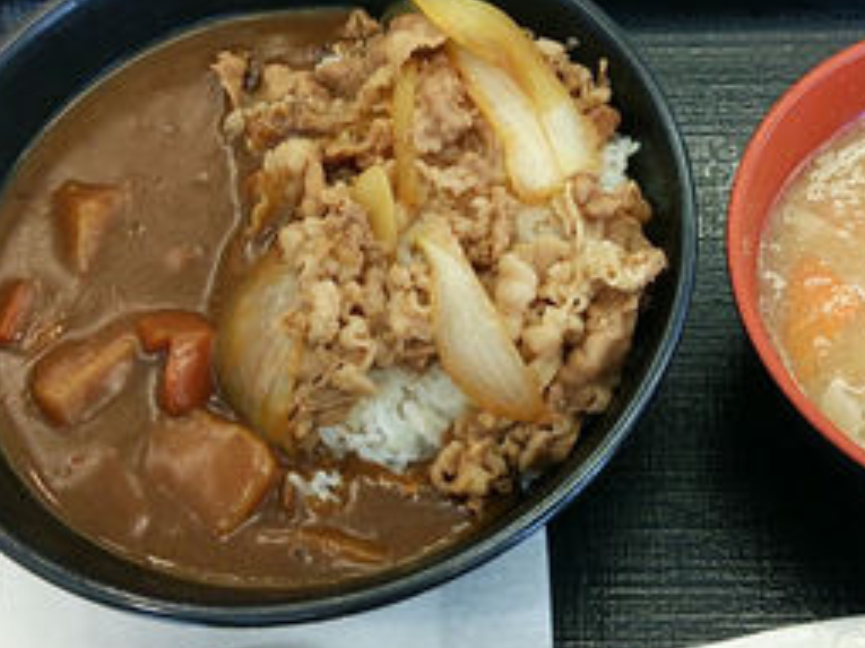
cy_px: 278
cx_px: 587
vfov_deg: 30.8
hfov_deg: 39.9
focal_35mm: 47
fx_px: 1174
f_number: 1.94
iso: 40
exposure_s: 1/59
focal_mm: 4.06
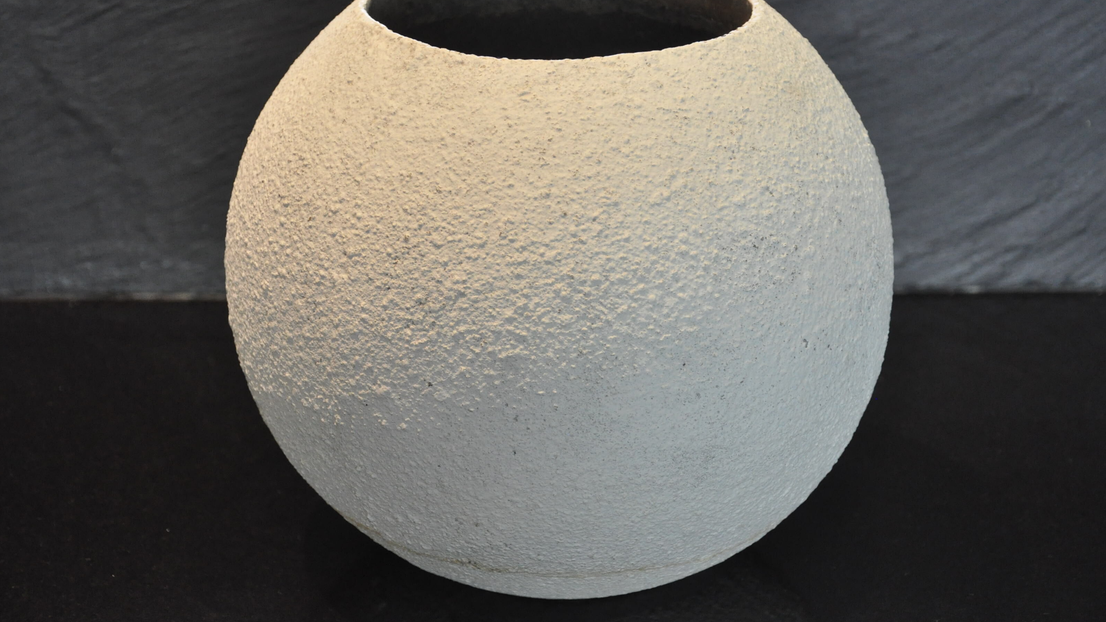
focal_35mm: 98
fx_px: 2874
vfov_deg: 12.4
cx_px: 554
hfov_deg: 21.8
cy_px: 268
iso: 1600
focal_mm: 62
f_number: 5.3
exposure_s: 1/80
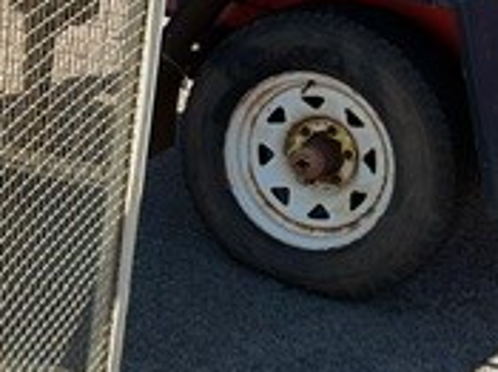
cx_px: -108
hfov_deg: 17.6
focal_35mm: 106
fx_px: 1524
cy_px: 287
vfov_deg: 13.9
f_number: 1.8
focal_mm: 3
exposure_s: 1/700
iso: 16
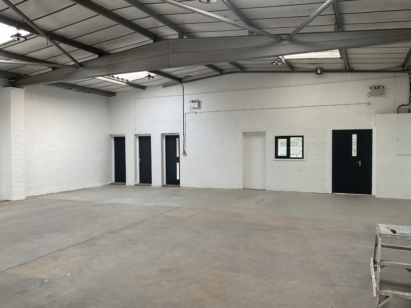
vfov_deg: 48.2
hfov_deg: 61.7
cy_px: 154
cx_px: 206
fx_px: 344
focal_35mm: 29
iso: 50
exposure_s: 1/120
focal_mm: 3
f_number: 1.8
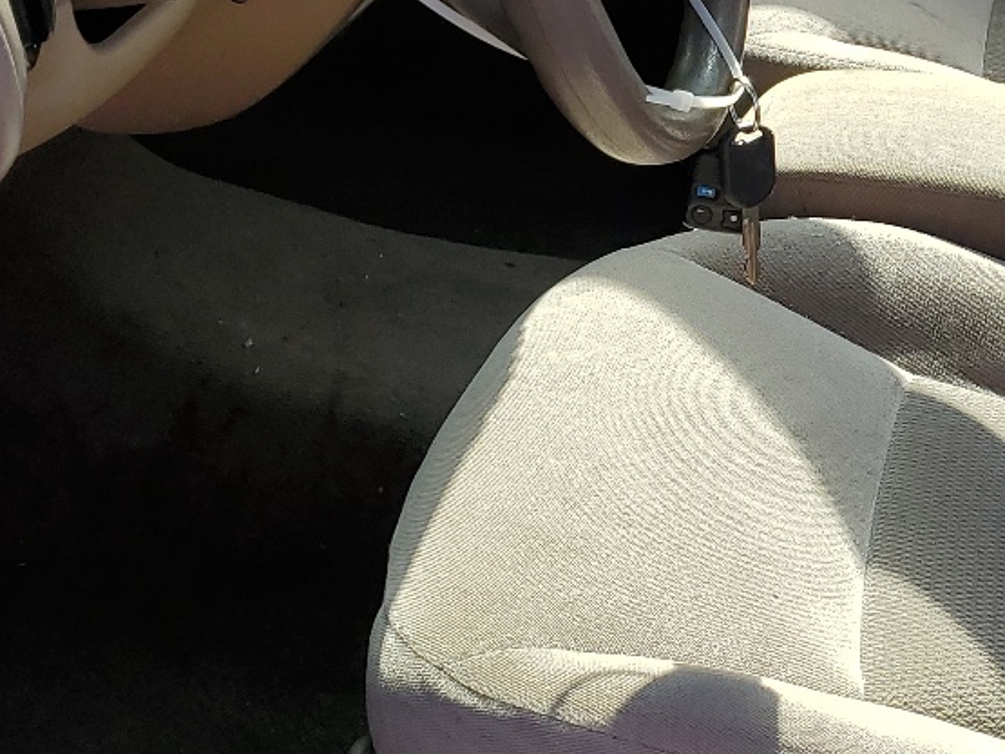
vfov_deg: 19.5
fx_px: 2177
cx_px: 1005
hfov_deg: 24.8
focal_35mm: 75
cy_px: 212
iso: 50
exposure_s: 1/909
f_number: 1.5
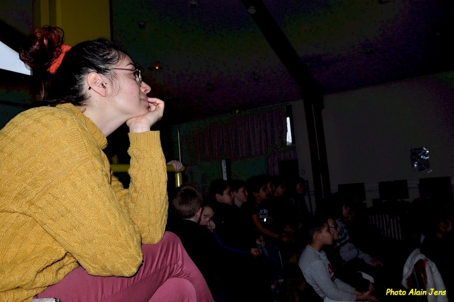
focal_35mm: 32
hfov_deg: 59.6
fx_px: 397
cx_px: 227
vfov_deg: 41.6
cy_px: 151
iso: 320
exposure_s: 1/160
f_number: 8
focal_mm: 21
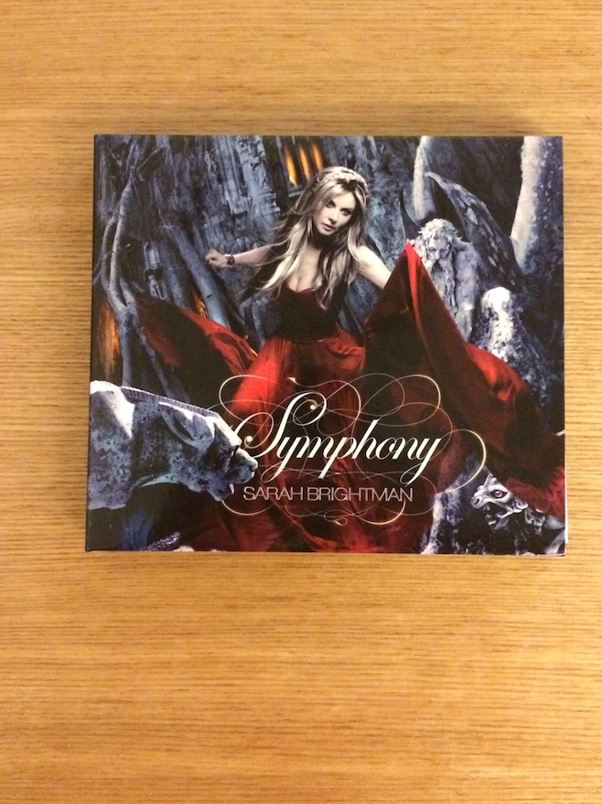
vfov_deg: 52.5
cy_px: 345
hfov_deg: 40.7
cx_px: 325
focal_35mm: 35
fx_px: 812
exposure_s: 1/17
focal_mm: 4.12
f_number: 2.2
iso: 1250
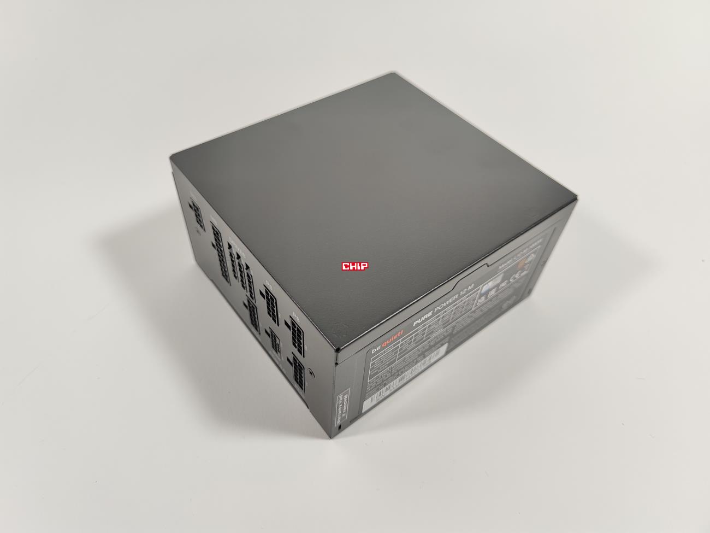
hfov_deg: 69.4
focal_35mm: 25
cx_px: 355
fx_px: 513
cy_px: 266
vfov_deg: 54.9
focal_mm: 6.78
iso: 72
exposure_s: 1/100
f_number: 1.85
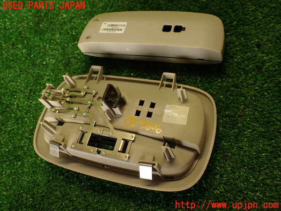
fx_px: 260
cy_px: 106
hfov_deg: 56.8
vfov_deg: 44.2
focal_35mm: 32
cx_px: 140
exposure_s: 1/60
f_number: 2.4
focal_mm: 5.79
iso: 160
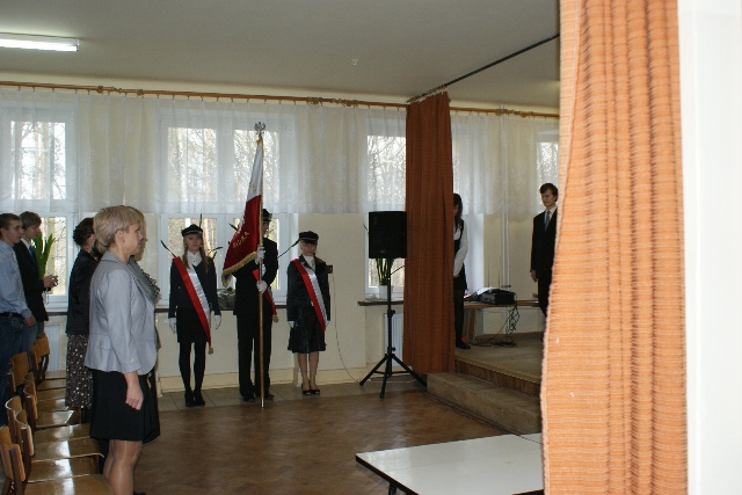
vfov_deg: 40.0
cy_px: 248
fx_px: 680
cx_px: 371
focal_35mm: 33
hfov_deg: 57.2
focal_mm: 22
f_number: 5.6
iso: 400
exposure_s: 1/60
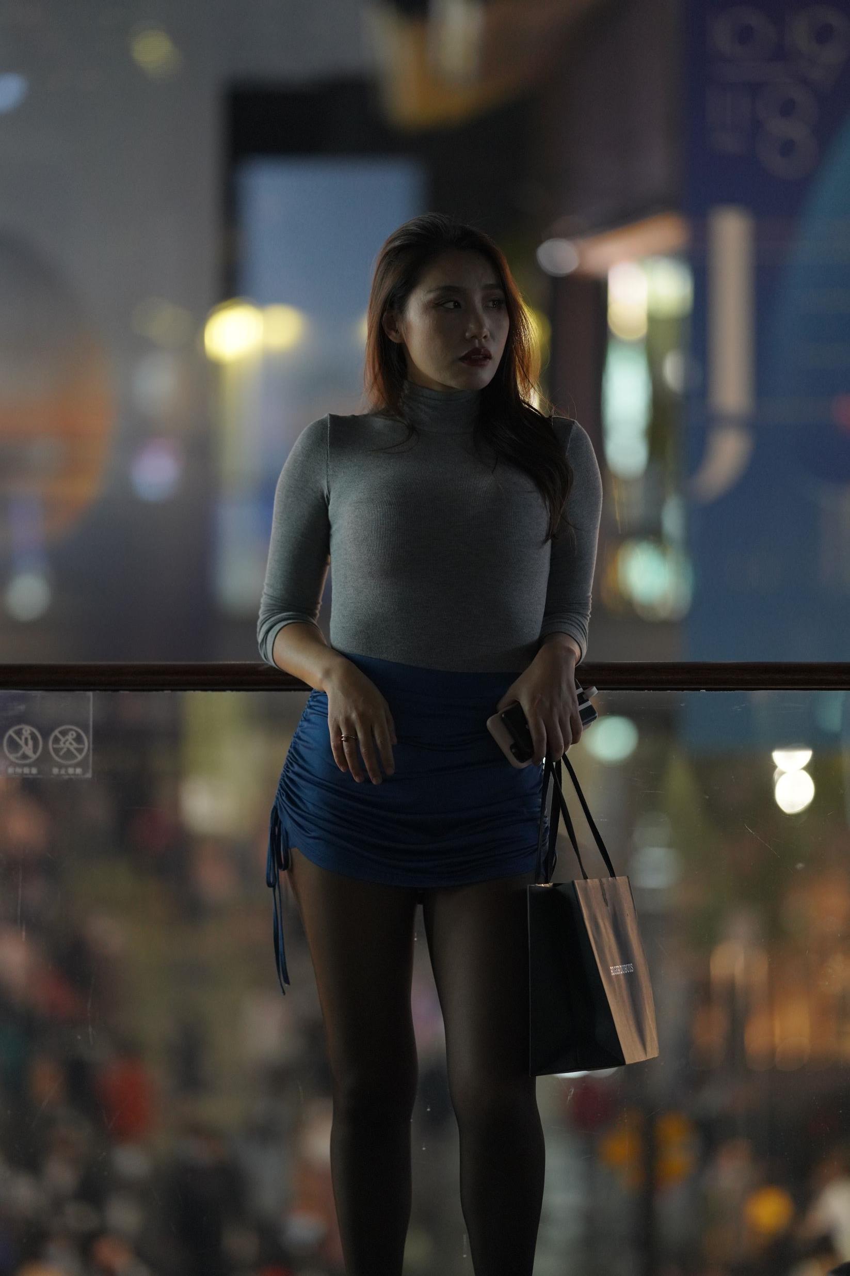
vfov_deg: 15.2
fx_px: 4782
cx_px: 425
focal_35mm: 135
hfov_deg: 10.2
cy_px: 638
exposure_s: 1/320
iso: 2000
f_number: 1.8
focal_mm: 135
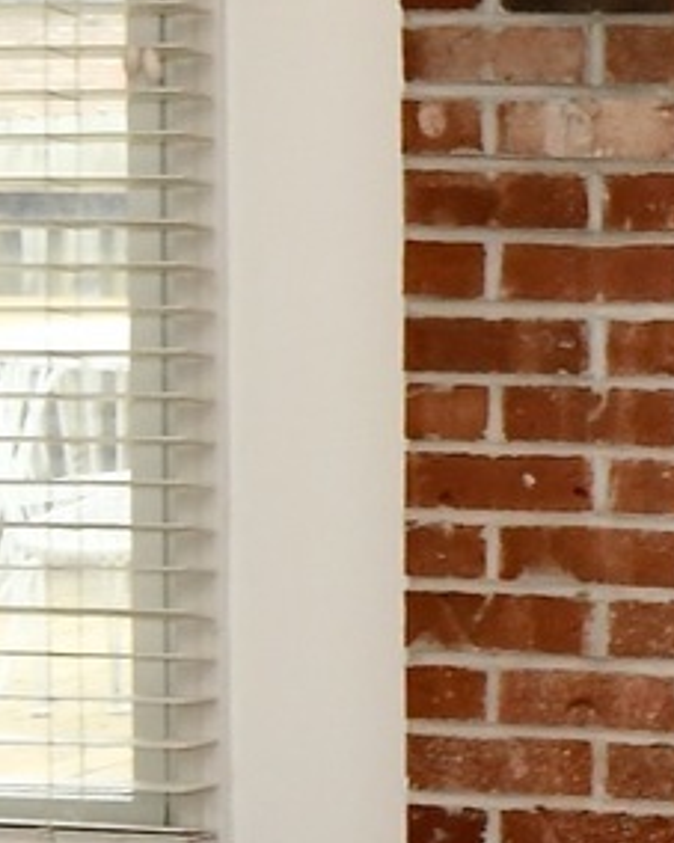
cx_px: 1707
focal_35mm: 142
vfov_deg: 13.5
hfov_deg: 9.5
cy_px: 159
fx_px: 3543
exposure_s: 1/60
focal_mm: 14
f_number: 6.3
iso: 640
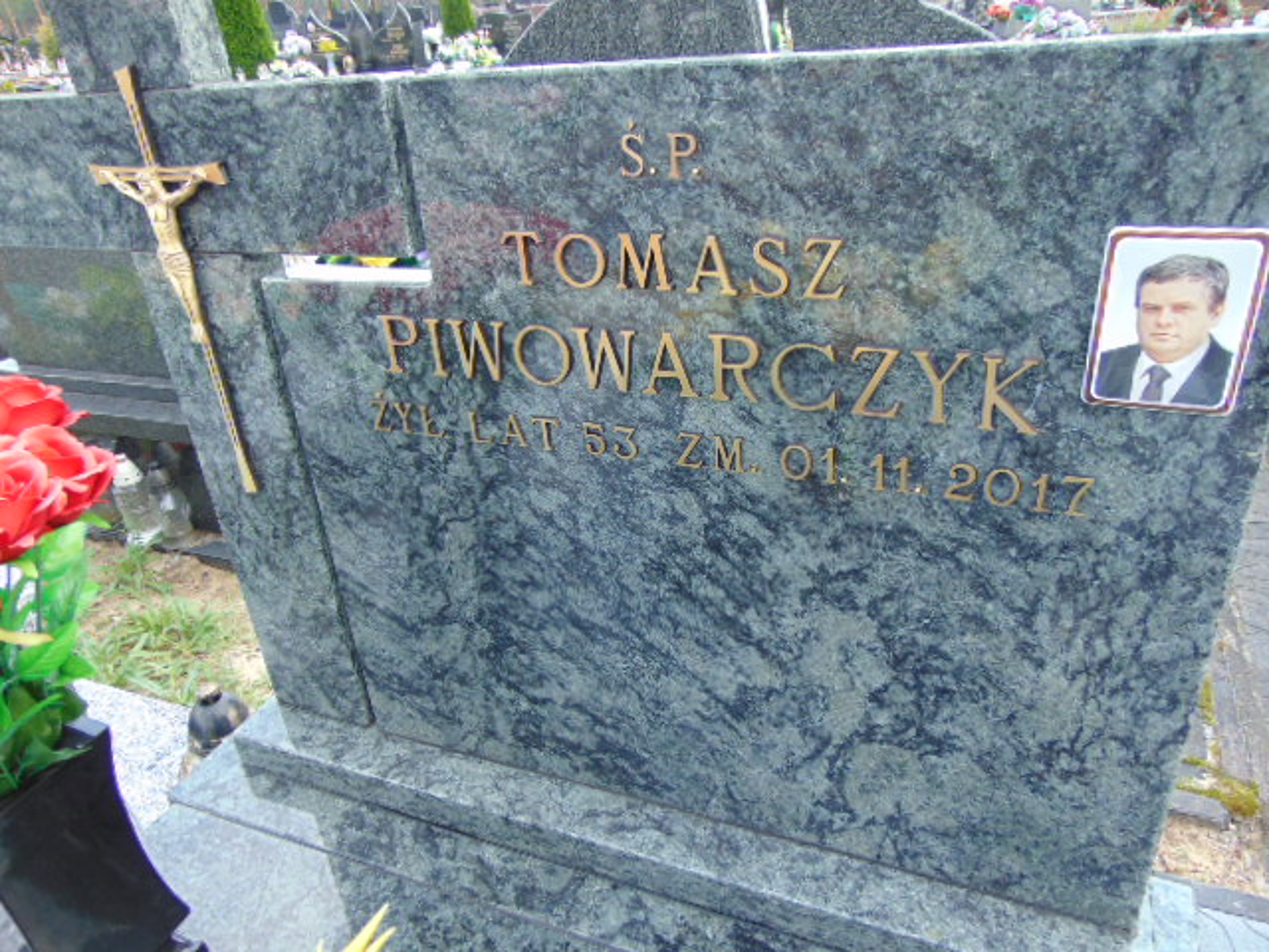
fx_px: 916
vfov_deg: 54.9
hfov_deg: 69.4
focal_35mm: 25
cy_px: 476
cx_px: 634
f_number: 3
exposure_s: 1/160
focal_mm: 4.5
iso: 80
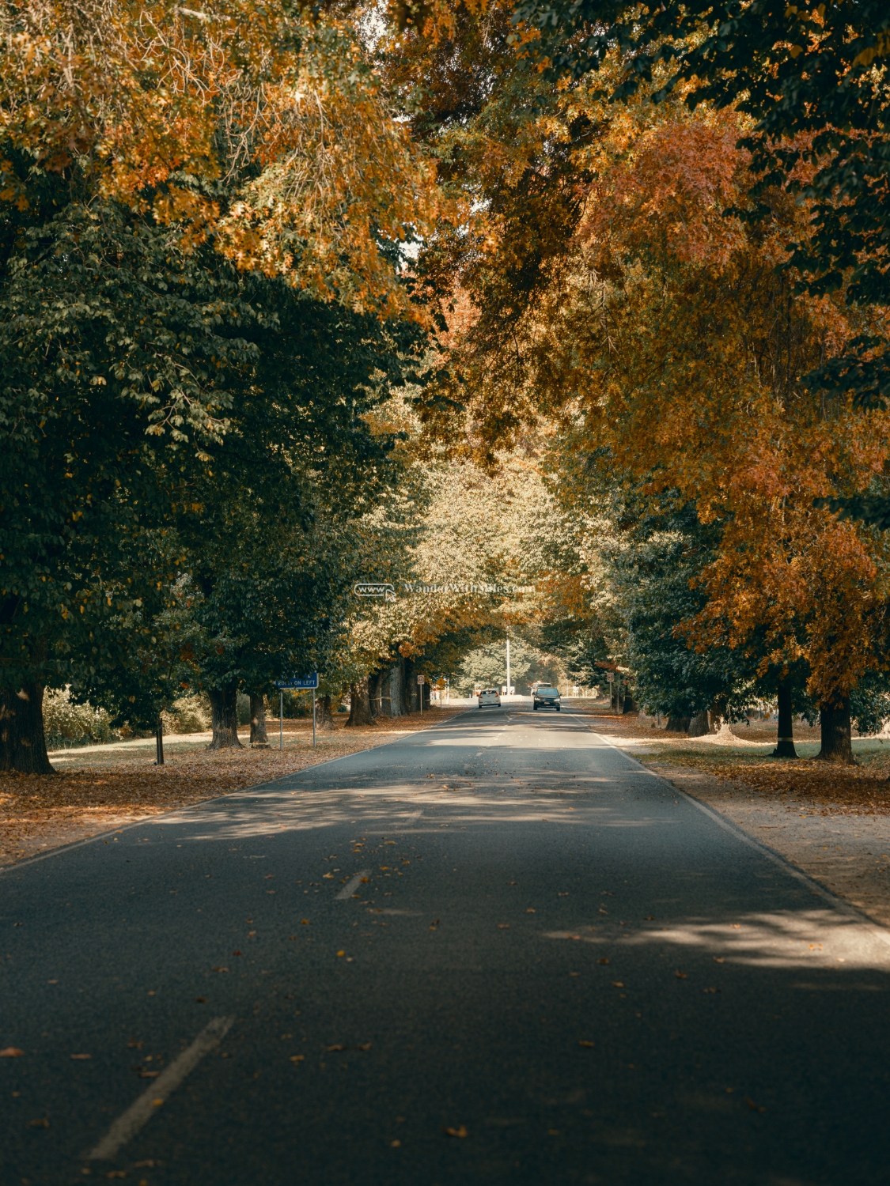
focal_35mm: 87
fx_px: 2982
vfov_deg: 22.5
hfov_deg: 17.0
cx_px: 445
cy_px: 593
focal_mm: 110
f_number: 5.6
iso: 500
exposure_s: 1/200
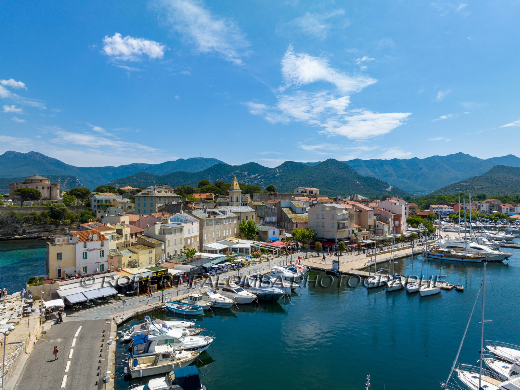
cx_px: 260
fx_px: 360
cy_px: 195
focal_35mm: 24
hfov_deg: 71.6
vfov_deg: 56.8
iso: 100
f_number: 11
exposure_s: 1/240
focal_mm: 12.3
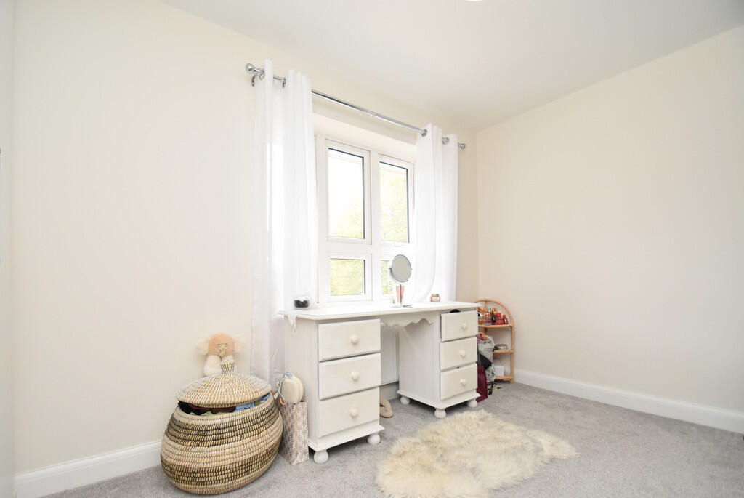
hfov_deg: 100.3
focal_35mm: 15
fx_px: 310
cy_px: 249
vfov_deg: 77.5
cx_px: 372
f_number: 4
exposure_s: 1/125
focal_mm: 10
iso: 800
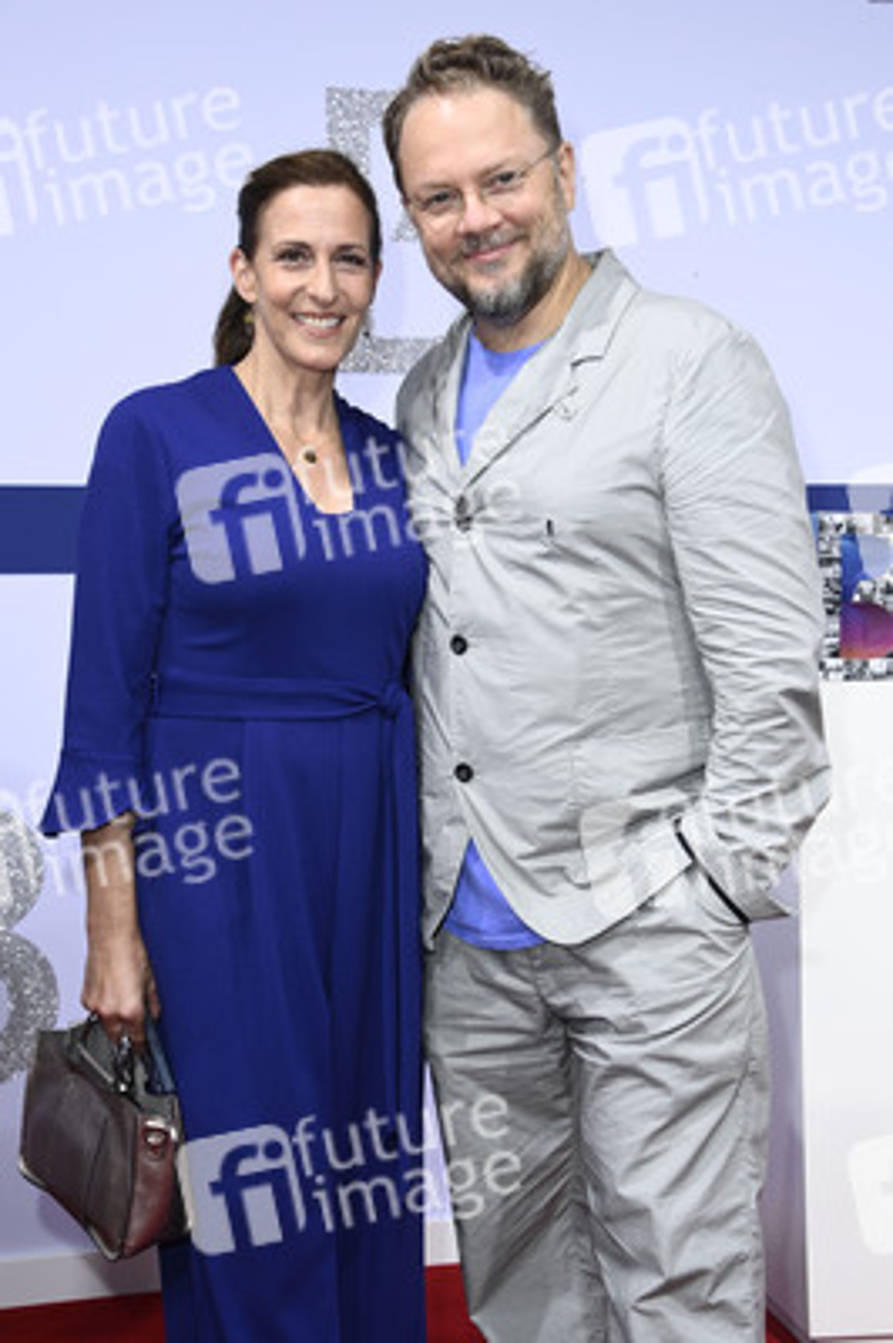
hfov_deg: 28.0
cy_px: 672
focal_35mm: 48
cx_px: 446
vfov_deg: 41.1
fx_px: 1789
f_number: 5.6
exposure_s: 1/200
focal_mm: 48
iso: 800
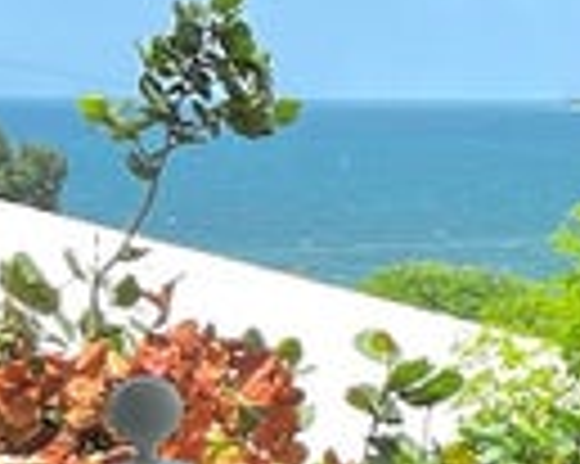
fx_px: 2882
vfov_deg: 9.2
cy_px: 252
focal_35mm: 168
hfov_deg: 10.8
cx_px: 1050
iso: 50
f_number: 1.5
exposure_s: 1/2123
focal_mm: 5.7
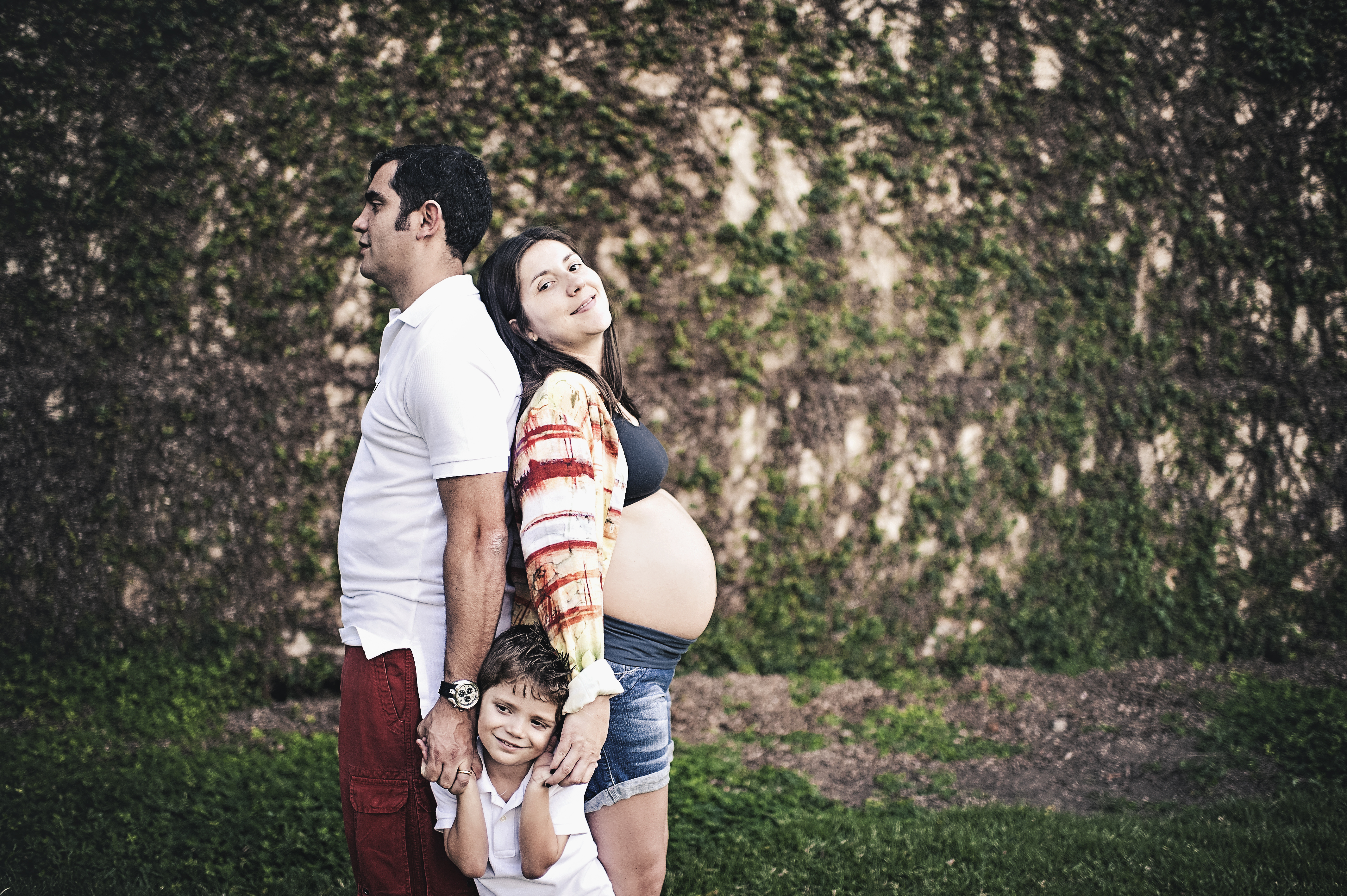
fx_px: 1309
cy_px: 448
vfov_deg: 37.8
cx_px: 674
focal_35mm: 35
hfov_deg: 54.5
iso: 400
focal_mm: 35
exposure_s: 1/1250
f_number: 1.4
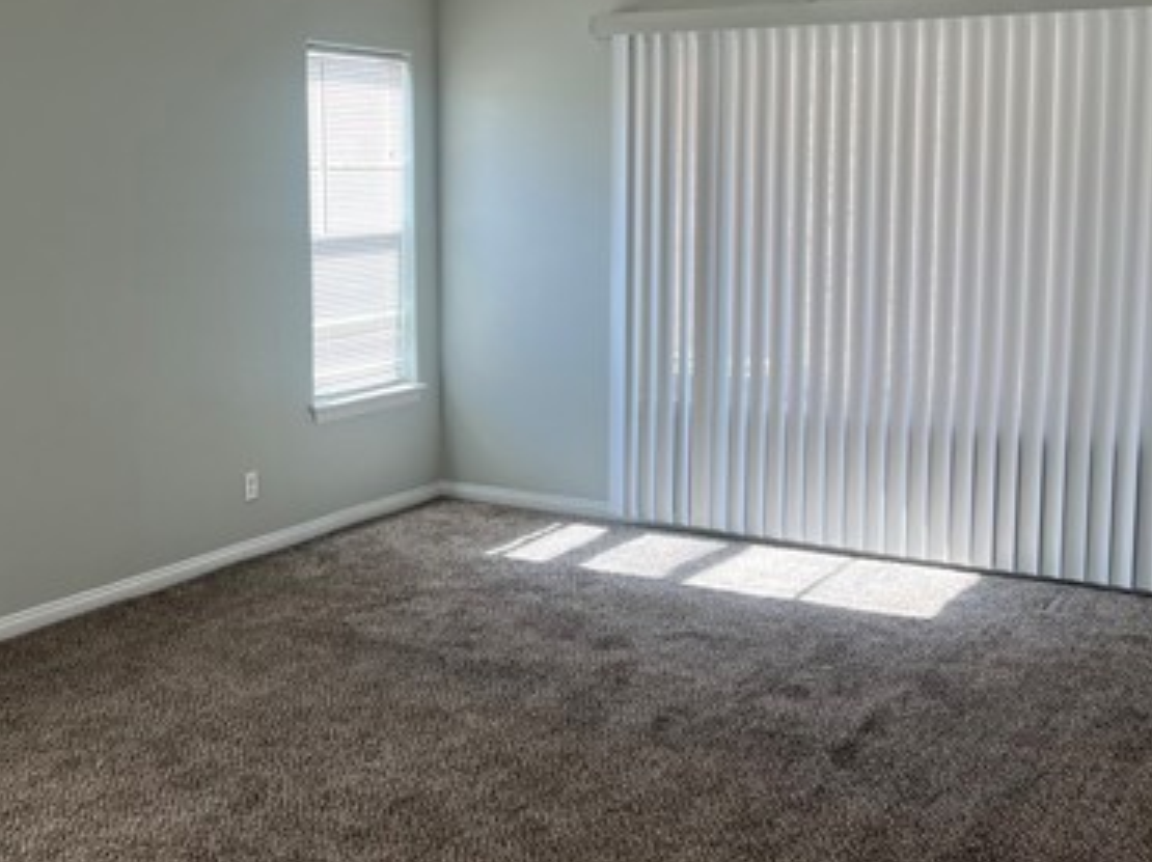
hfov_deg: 41.9
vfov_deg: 32.0
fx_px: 1497
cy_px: 327
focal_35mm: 45
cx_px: 464
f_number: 1.5
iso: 32
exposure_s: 1/120
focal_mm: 5.7
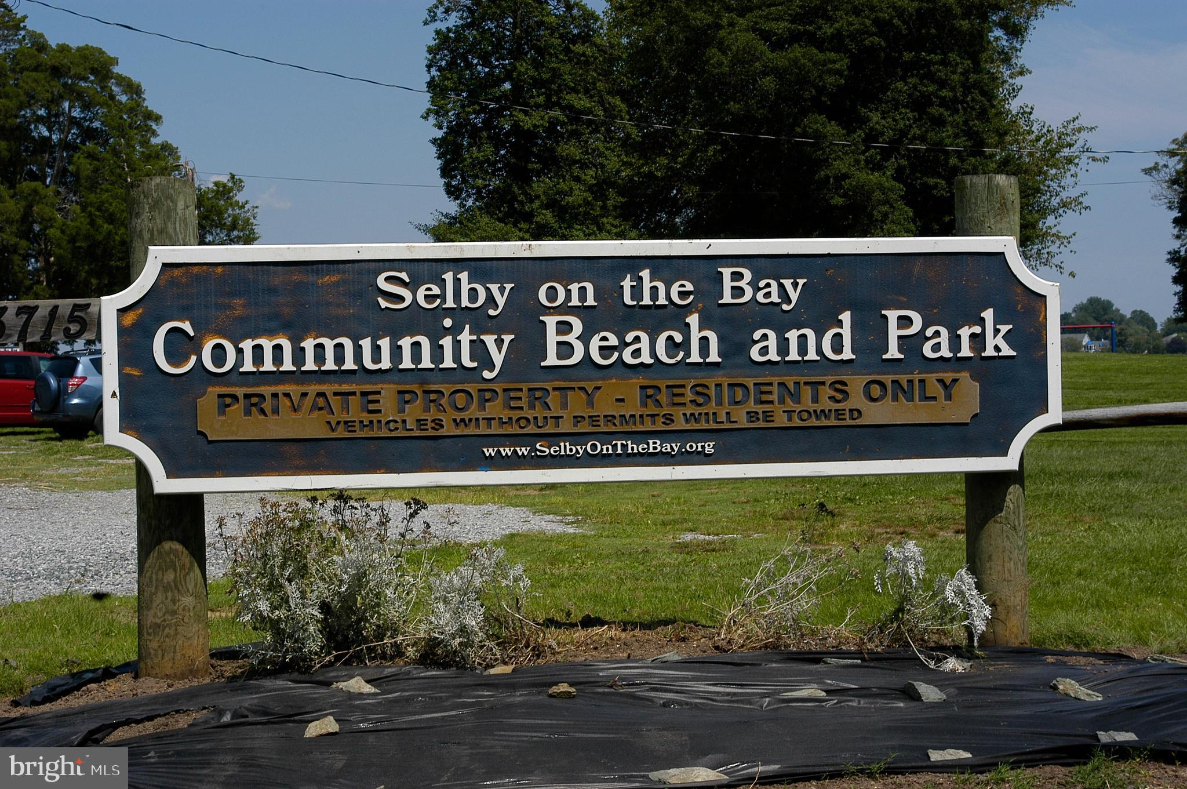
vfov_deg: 22.6
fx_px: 1976
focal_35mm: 60
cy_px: 394
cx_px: 594
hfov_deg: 33.4
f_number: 9
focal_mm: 40
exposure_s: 1/320
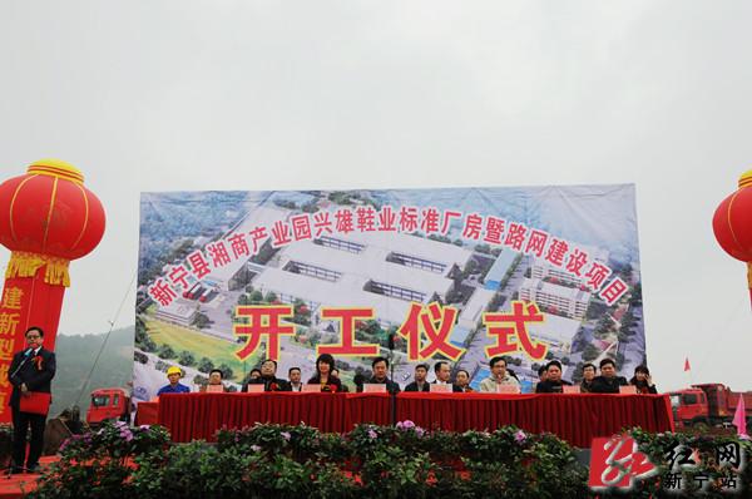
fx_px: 751
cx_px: 376
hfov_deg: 53.2
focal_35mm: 36
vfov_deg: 36.8
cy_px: 250
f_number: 8
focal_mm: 24
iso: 320
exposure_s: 1/250
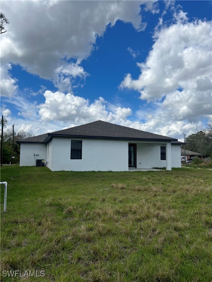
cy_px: 141
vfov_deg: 67.3
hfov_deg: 53.1
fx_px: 212
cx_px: 106
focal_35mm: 26
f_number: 1.5
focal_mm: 5.7
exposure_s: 1/5882
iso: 50
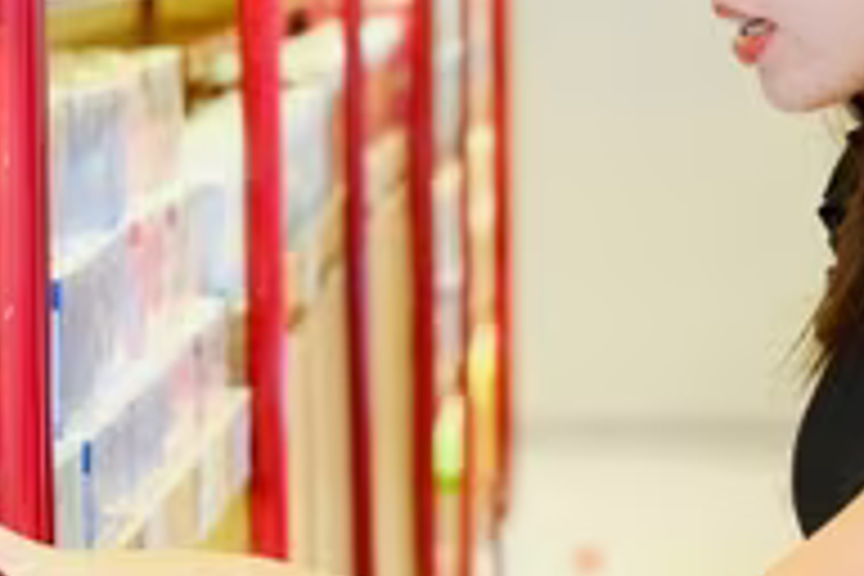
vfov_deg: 8.0
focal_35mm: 172
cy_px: 238
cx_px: 882
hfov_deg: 11.8
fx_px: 4128
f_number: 2.5
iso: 640
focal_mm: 33
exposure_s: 1/160
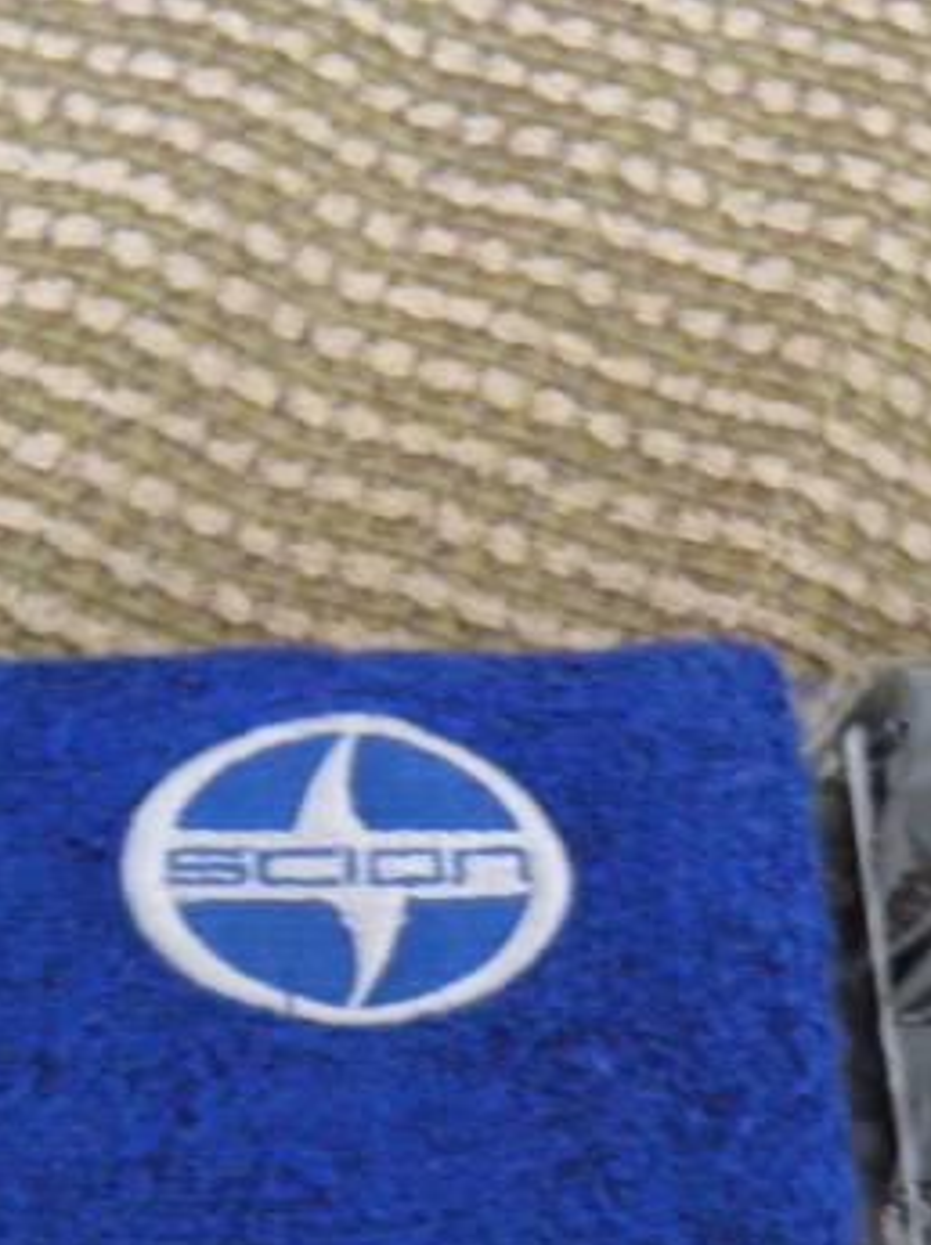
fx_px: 2335
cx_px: 678
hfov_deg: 22.4
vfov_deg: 29.6
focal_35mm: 65
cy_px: 862
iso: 800
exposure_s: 1/2.9
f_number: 3.8
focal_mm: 5.9
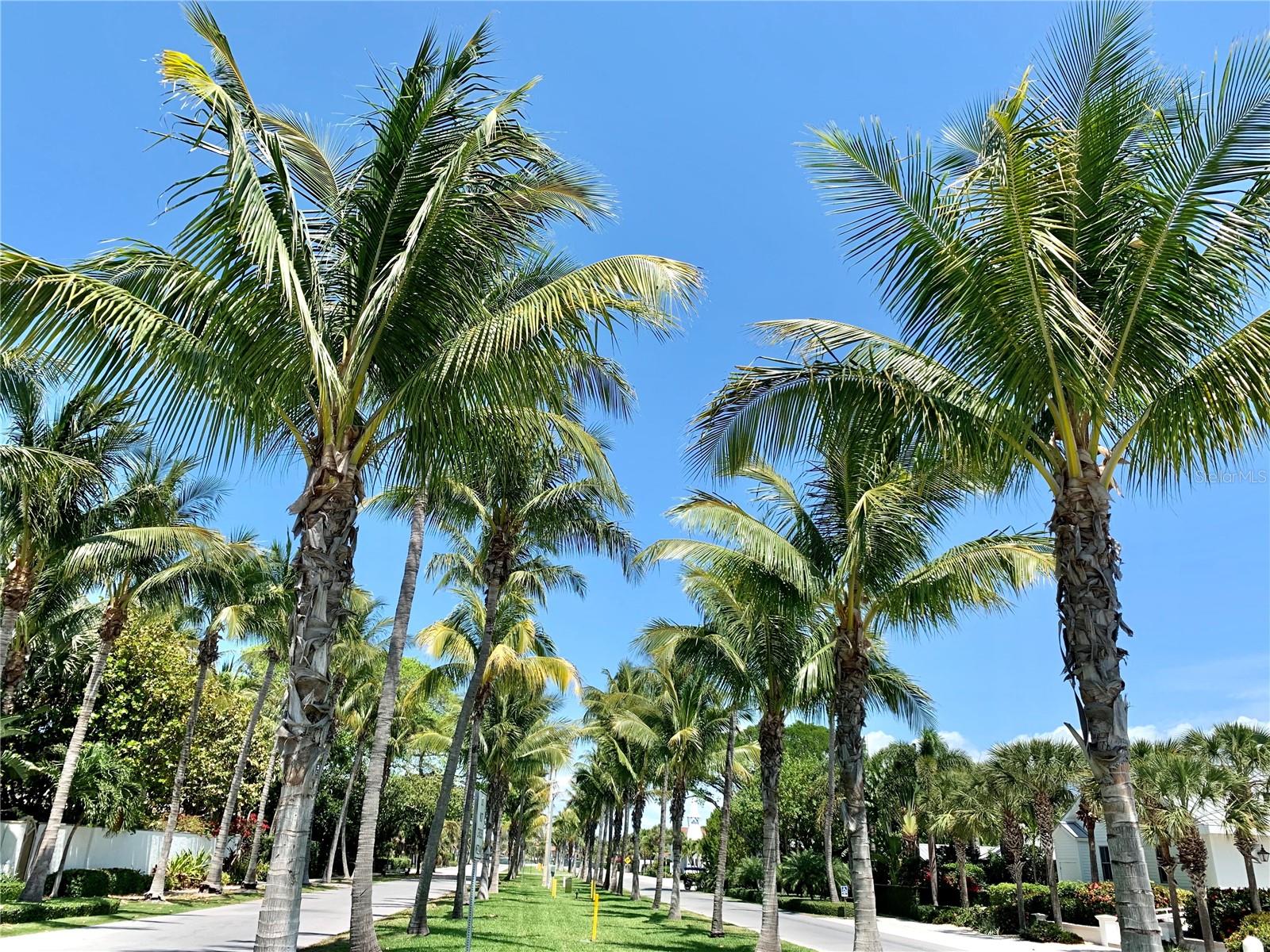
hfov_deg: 67.3
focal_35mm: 26
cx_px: 635
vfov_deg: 53.1
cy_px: 476
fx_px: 954
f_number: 1.8
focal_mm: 4.25
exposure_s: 1/1661
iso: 25
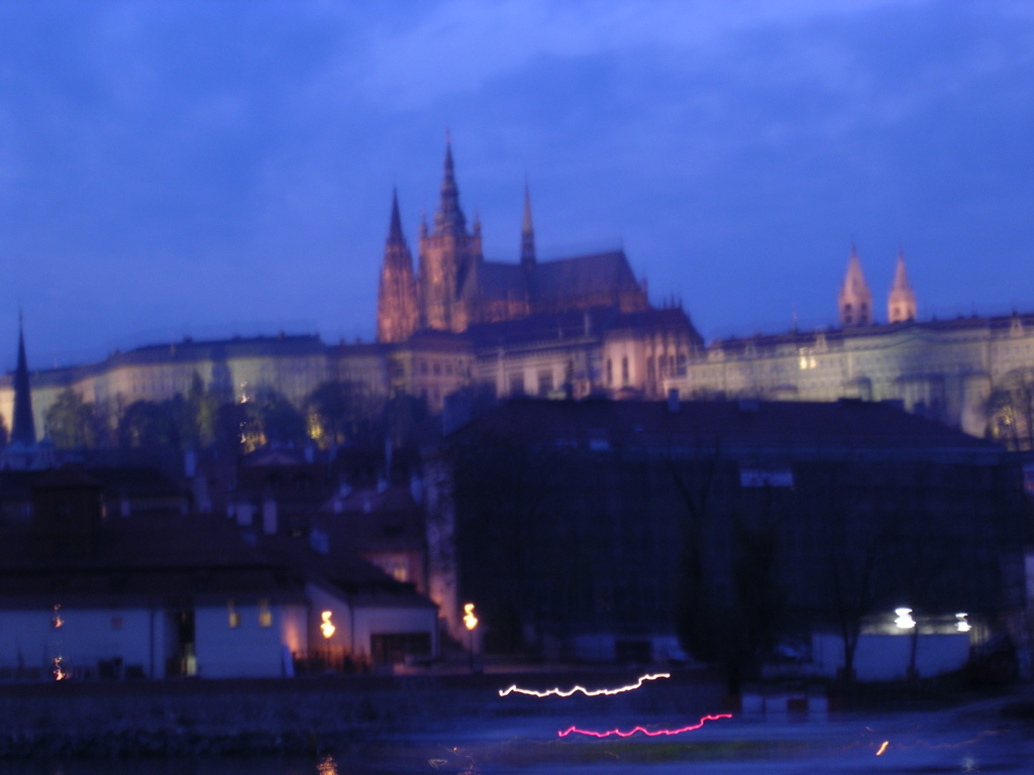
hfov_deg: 17.1
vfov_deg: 12.9
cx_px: 517
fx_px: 3435
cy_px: 388
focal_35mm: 115
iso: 100
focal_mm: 17.4
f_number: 4.9
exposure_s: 2
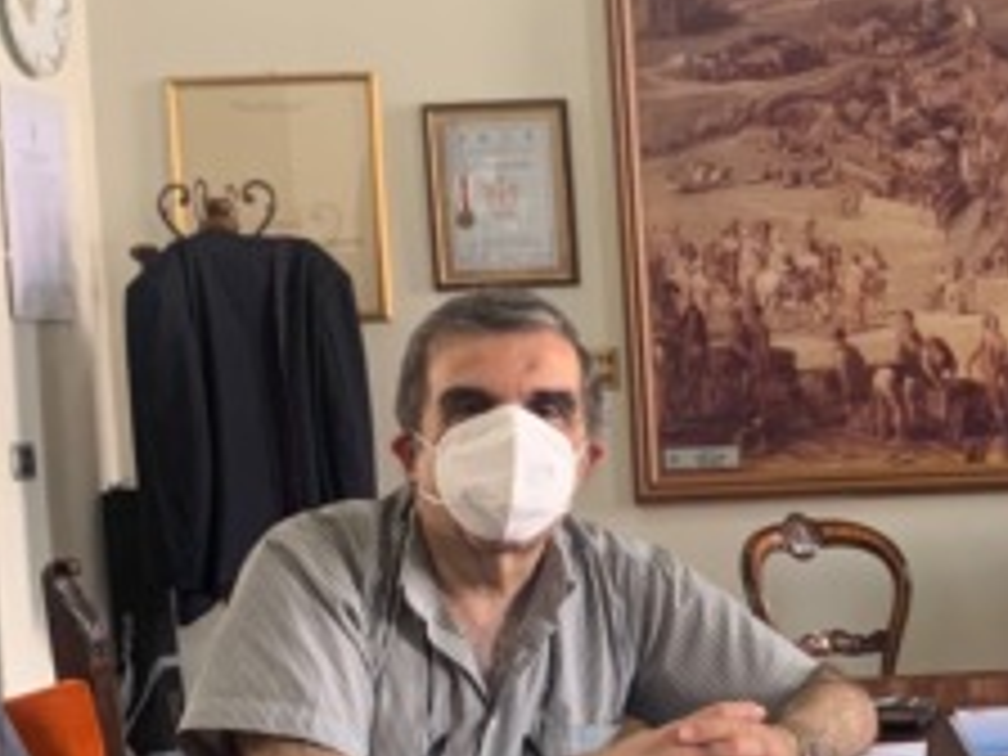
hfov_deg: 23.4
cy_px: 544
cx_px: 1076
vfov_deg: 18.6
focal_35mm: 79
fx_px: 2300
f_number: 1.8
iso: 200
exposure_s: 1/60
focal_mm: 4.25
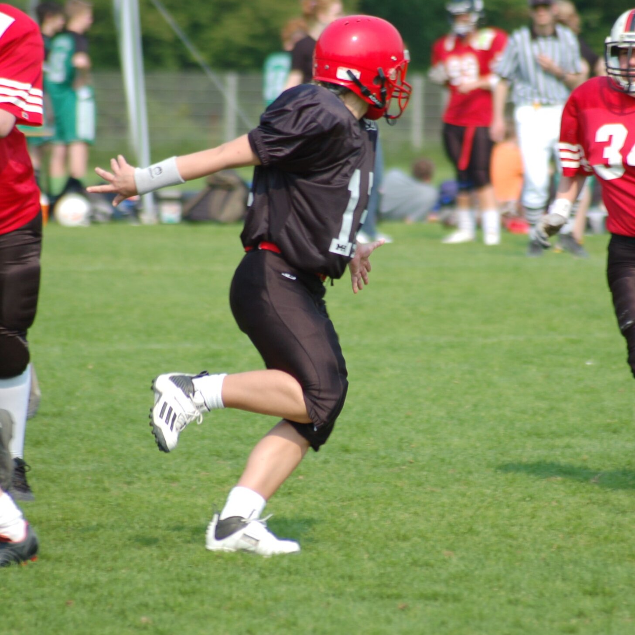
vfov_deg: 4.1
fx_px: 8779
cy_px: 318
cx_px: 368
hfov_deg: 4.1
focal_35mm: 423
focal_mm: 220
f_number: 5.3
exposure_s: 1/500
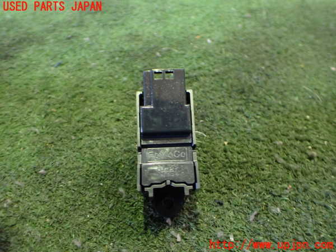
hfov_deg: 60.0
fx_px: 291
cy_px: 126
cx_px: 168
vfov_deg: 46.8
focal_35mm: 30
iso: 1000
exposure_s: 1/30
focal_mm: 5.4
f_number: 2.3
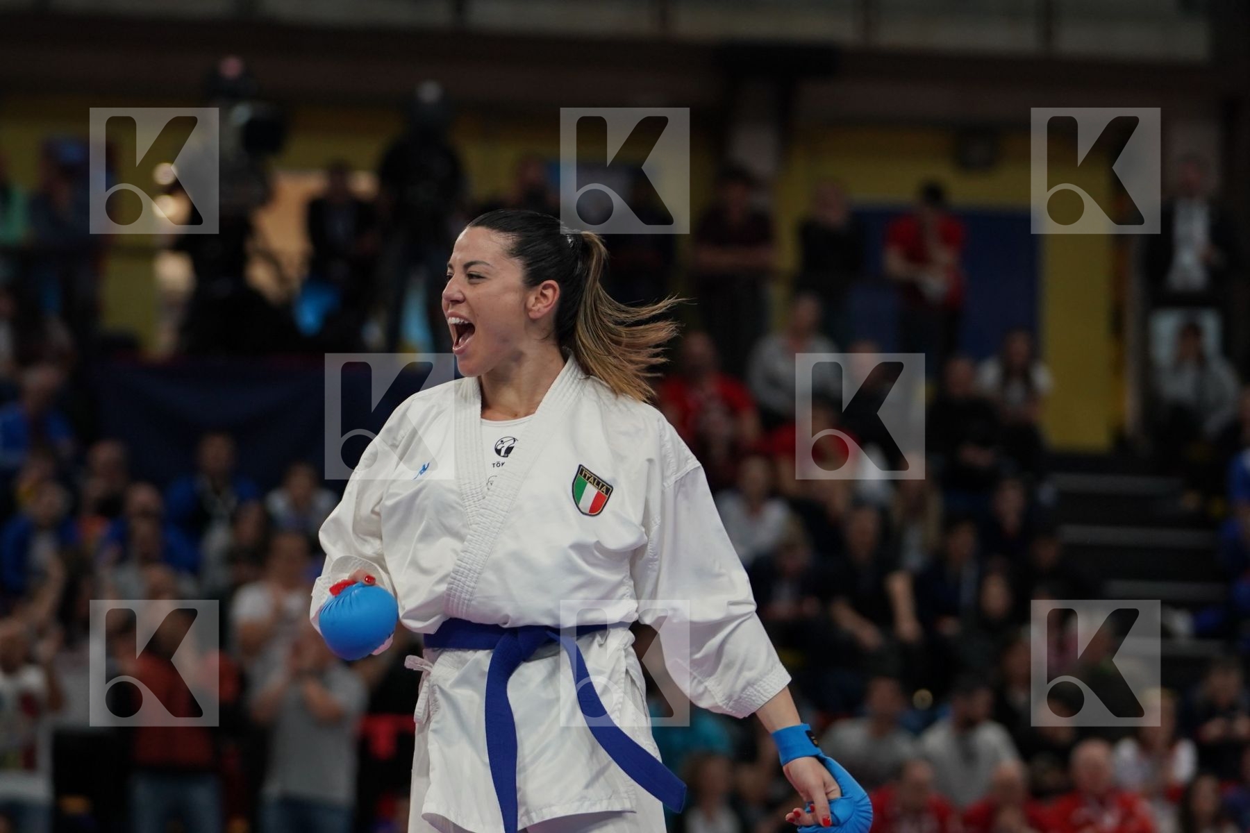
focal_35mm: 169
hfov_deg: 12.2
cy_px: 416
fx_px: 5868
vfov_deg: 8.1
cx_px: 625
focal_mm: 113
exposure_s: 1/1000
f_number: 2.8
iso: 1000
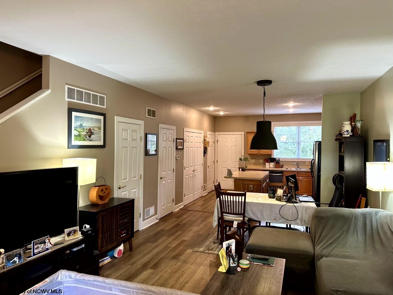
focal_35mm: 24
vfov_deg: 56.8
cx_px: 196
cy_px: 148
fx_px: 272
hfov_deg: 71.6
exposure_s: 1/60
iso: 200
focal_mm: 6.86
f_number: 1.78
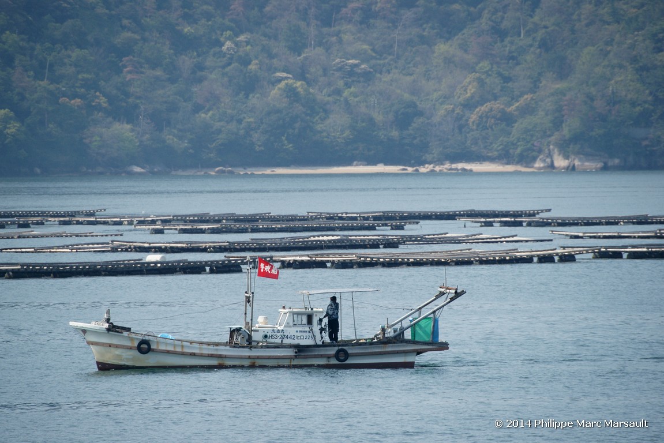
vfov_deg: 3.3
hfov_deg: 4.9
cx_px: 332
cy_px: 222
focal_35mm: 420
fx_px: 7748
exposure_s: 1/800
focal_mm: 420
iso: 400
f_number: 9
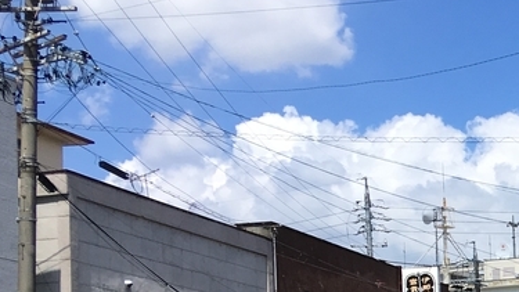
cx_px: 785
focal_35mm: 101
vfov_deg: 11.5
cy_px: 425
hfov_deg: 18.6
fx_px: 1390
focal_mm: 4.15
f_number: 2.2
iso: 25
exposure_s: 1/1570
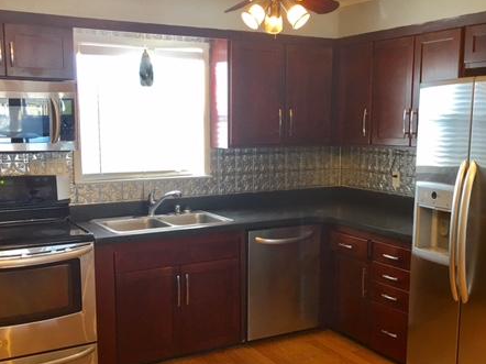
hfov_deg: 44.8
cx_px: 262
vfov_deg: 34.3
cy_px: 208
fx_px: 589
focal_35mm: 42
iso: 32
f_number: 2.2
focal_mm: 4.15
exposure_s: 1/17
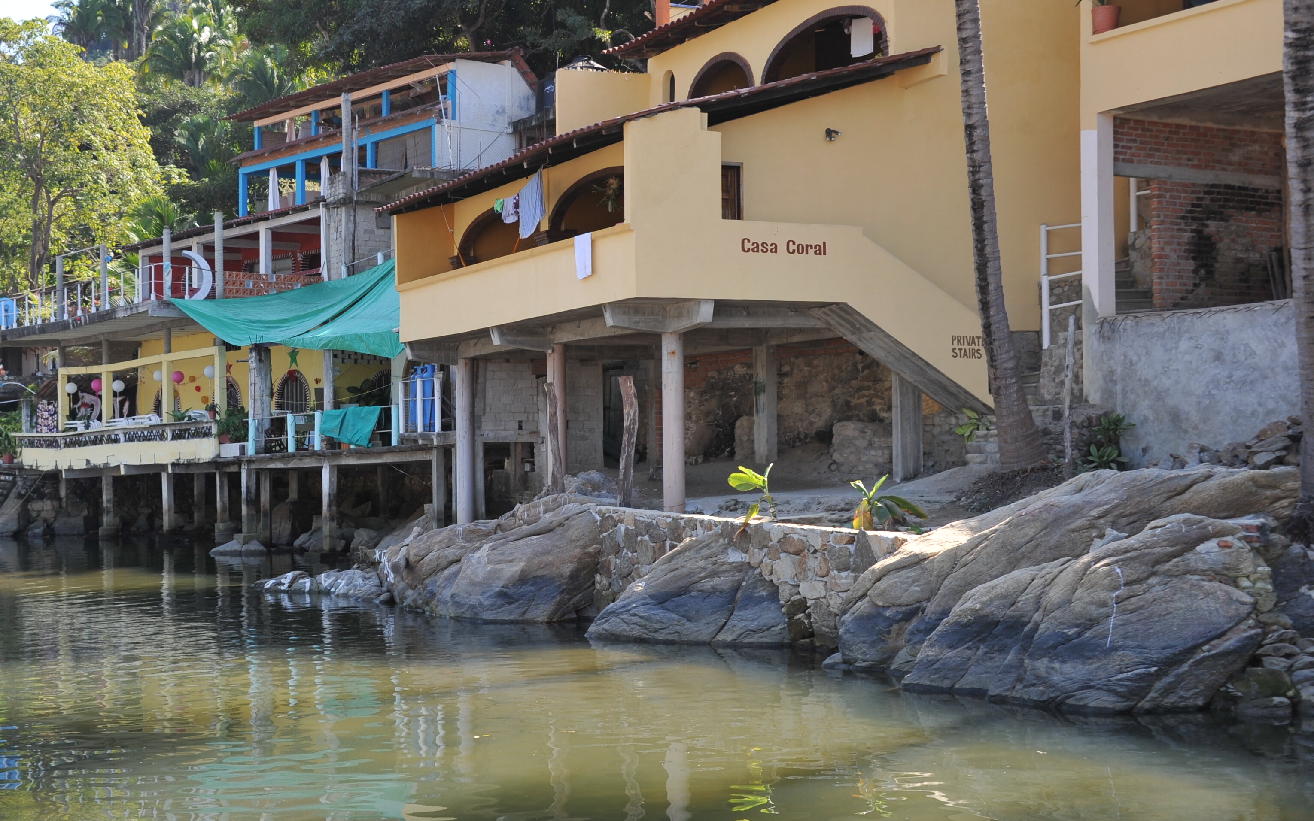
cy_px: 449
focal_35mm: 51
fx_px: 1826
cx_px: 460
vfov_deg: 25.3
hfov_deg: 39.2
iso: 200
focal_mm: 36
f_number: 7.1
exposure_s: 1/200
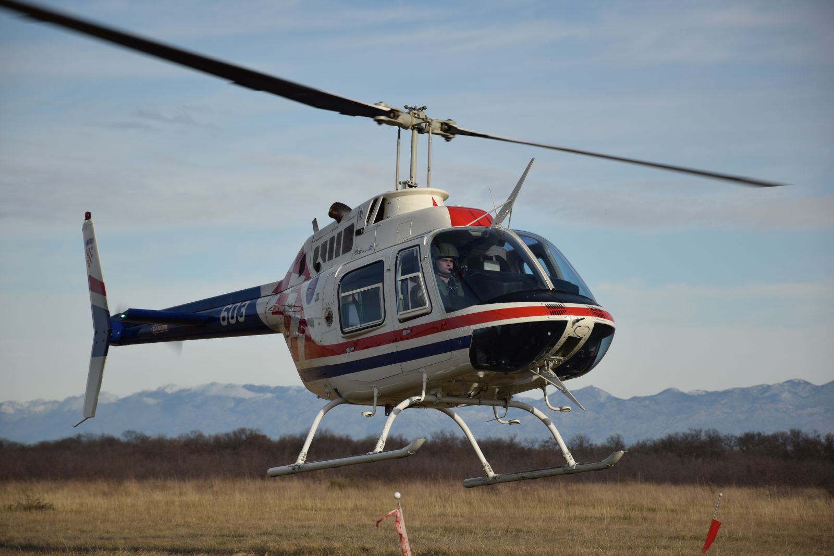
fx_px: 3649
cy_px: 278
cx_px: 417
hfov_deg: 13.0
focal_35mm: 158
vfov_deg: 8.7
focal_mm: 105
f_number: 6.3
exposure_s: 1/640
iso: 100
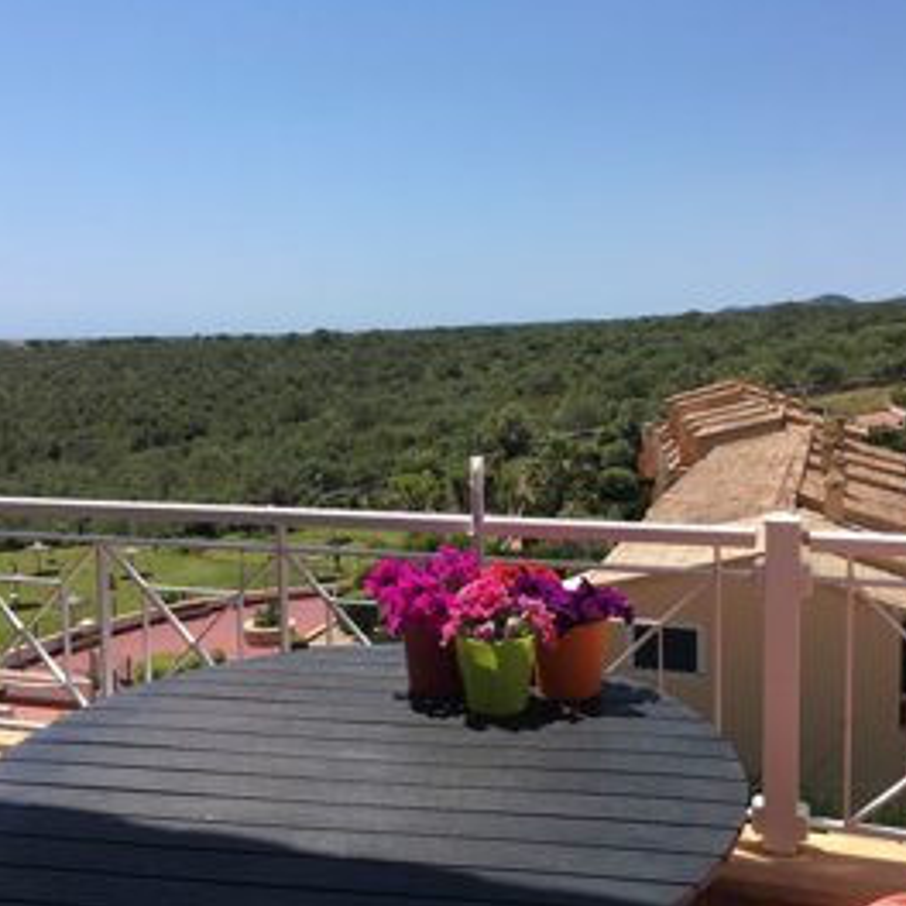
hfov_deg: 47.2
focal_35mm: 35
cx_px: 477
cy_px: 446
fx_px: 1036
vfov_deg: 47.2
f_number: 2.2
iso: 25
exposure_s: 1/1637
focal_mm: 4.15
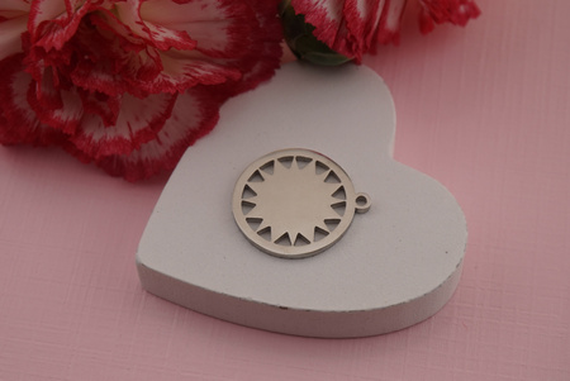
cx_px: 285
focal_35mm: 64
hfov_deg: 31.2
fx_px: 1022
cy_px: 190
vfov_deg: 21.1
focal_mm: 43
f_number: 8
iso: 100
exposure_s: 1/125
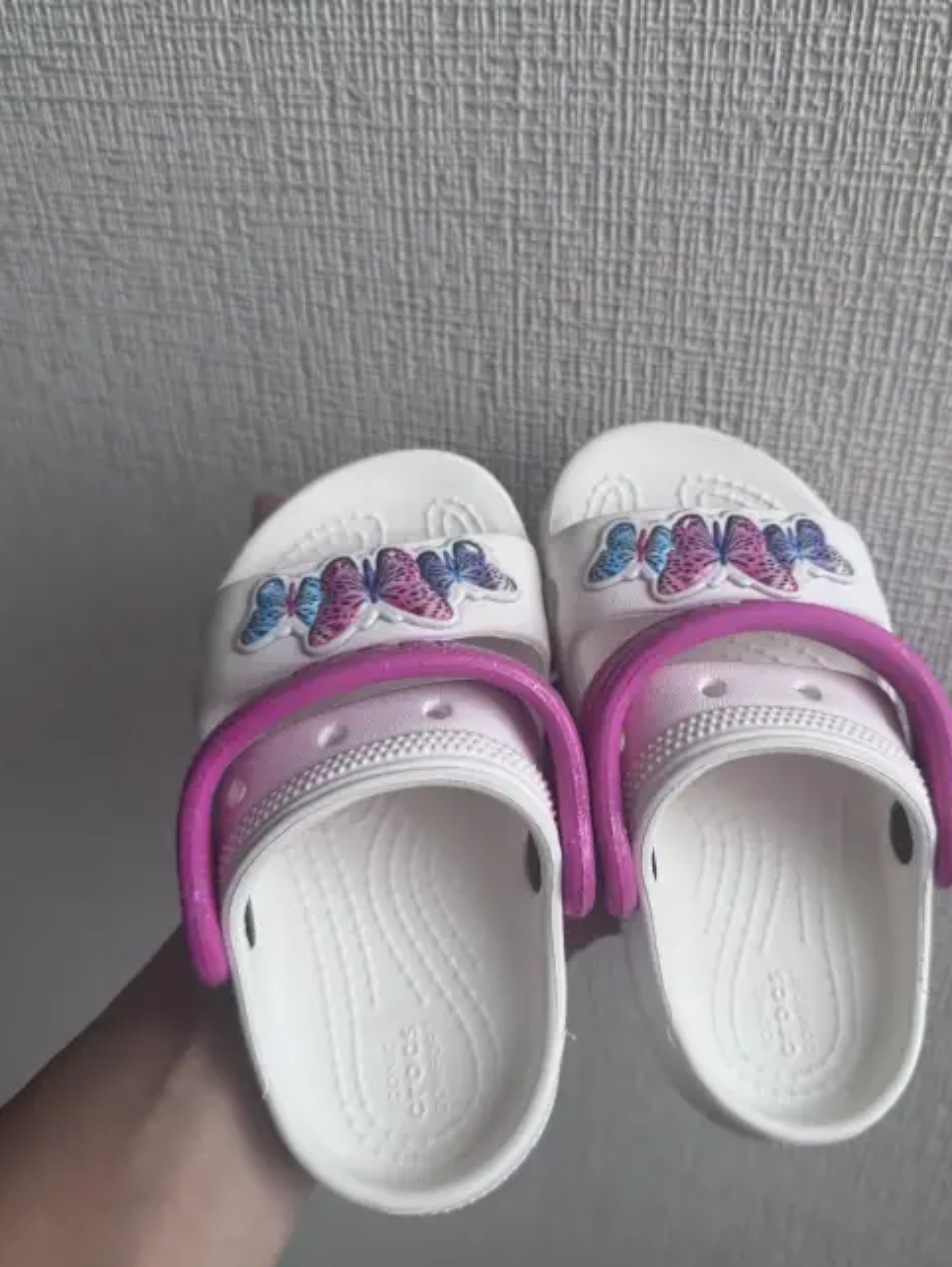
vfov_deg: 63.4
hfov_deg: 49.6
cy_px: 629
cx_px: 541
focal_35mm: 28
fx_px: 1026
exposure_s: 1/121
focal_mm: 6.76
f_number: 1.78
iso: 200
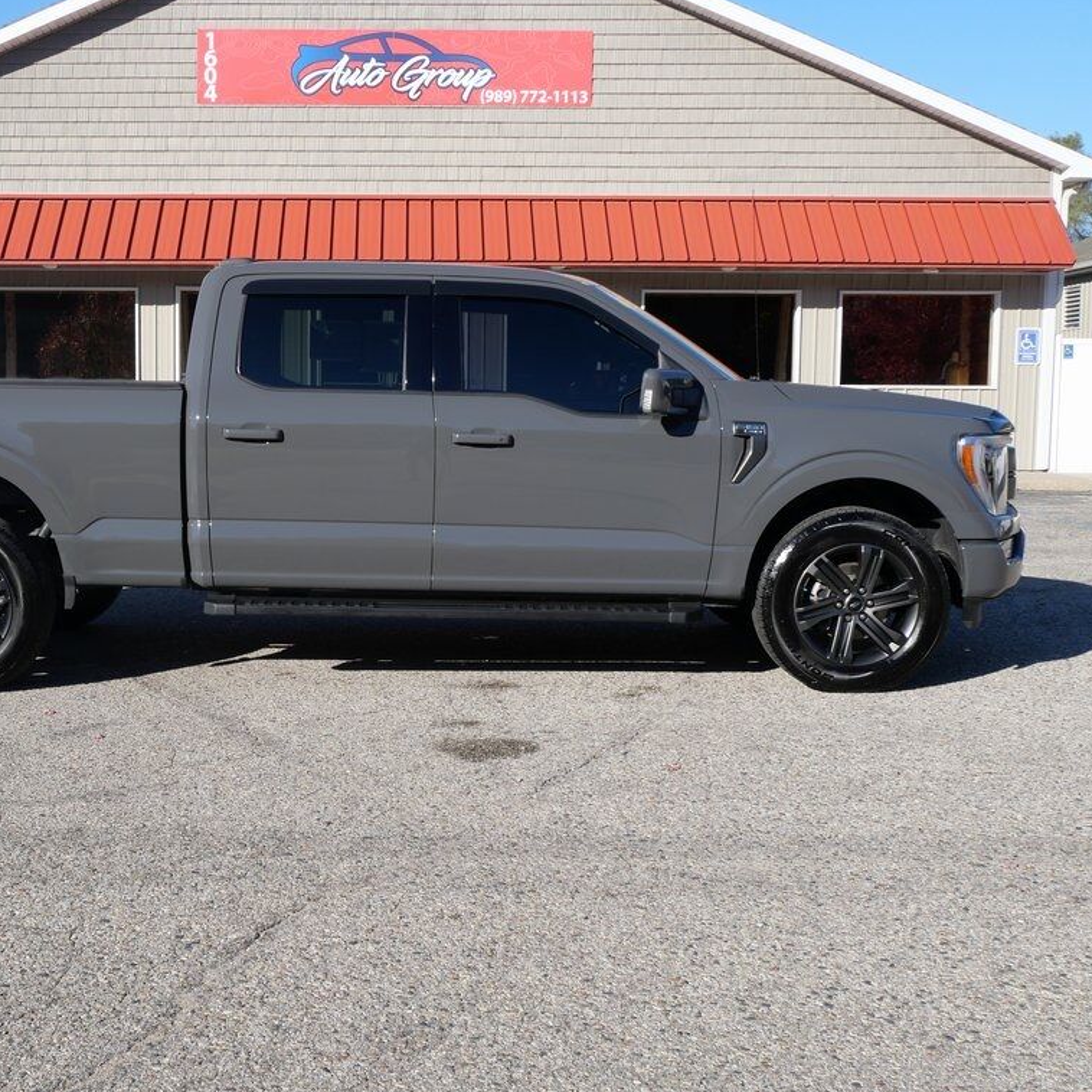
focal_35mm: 43
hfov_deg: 38.7
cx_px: 363
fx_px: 1535
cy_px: 543
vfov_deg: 39.2
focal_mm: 18
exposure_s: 1/400
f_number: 8
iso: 200
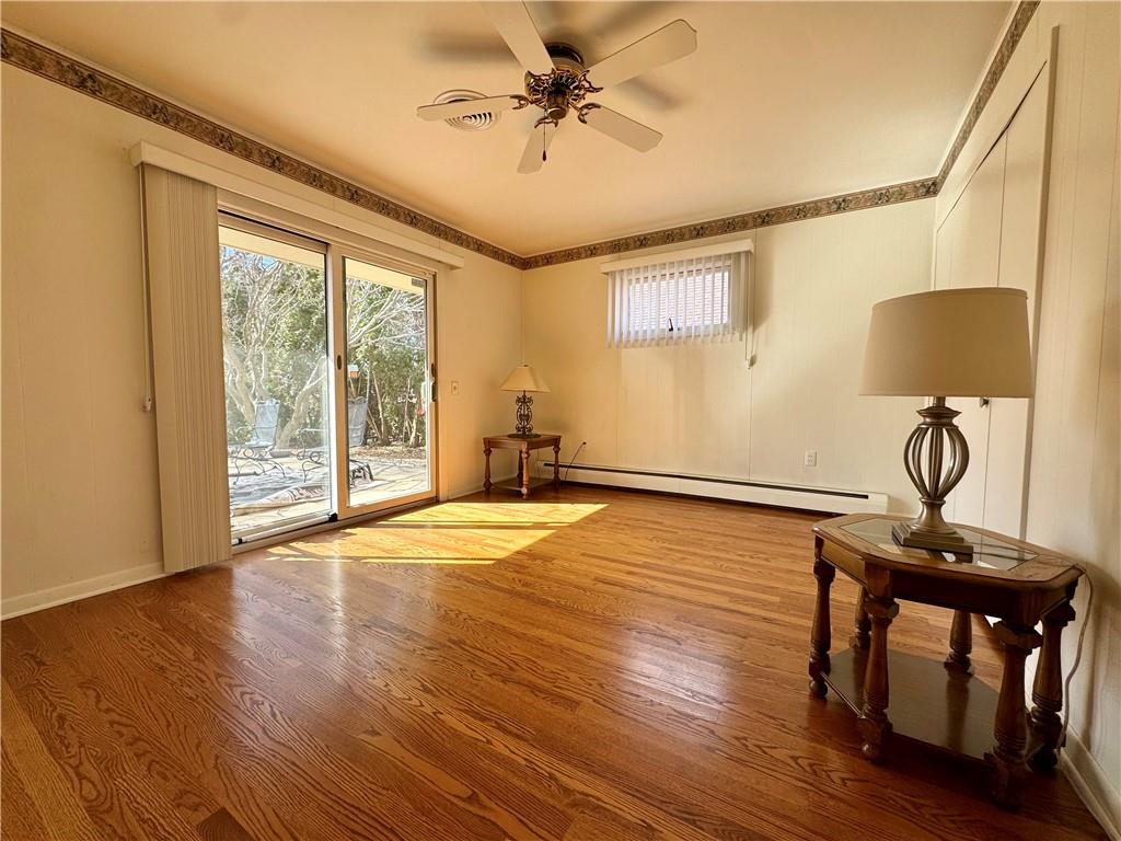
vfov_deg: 85.7
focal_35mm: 14
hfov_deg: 102.1
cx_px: 560
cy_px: 420
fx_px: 453
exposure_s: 1/193
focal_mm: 2.22
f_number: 2.2
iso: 40
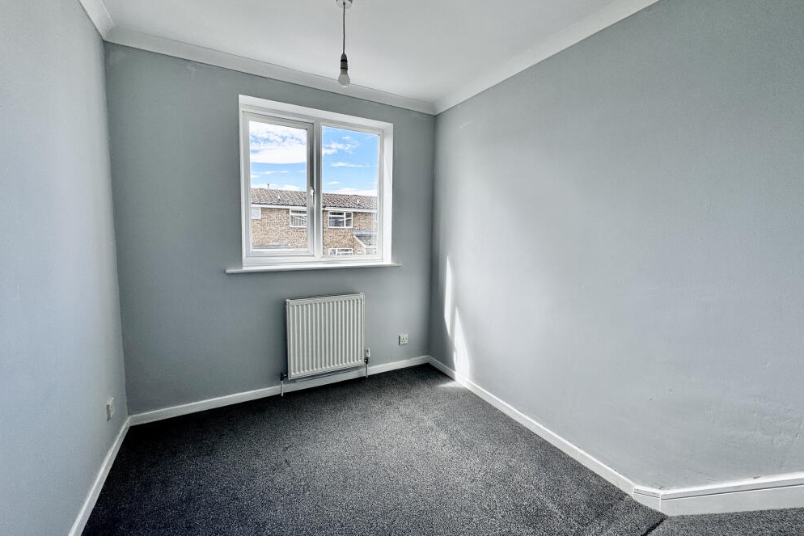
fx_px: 335
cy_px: 260
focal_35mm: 15
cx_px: 404
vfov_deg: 77.3
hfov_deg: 100.4
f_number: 2.2
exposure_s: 1/390
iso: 40
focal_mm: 2.22
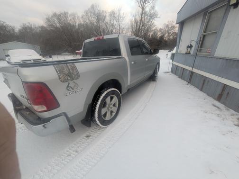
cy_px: 90
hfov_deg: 102.1
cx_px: 120
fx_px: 97
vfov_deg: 85.7
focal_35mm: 14
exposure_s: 1/235
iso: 55
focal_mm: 1.83
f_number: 2.2
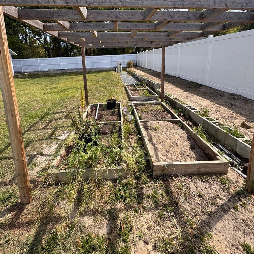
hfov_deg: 84.0
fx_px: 141
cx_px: 125
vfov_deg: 81.7
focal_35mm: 17
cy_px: 89
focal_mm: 2.22
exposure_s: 1/879
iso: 40
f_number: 2.2
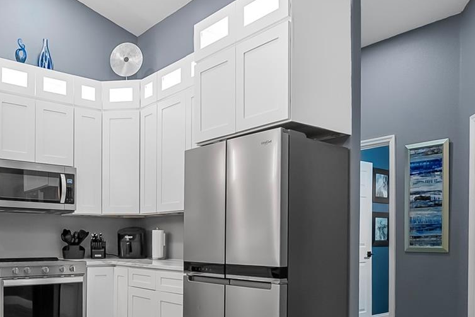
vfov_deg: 37.2
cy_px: 263
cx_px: 196
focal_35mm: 34
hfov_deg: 55.5
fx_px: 449
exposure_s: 1/30
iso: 2000
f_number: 9
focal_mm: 16
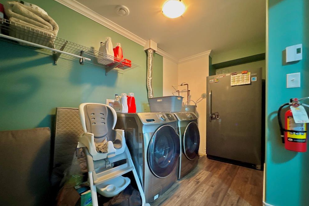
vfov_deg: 77.2
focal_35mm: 15
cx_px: 152
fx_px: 129
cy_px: 112
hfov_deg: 100.4
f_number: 2.2
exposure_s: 1/40
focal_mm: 2.22
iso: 1000
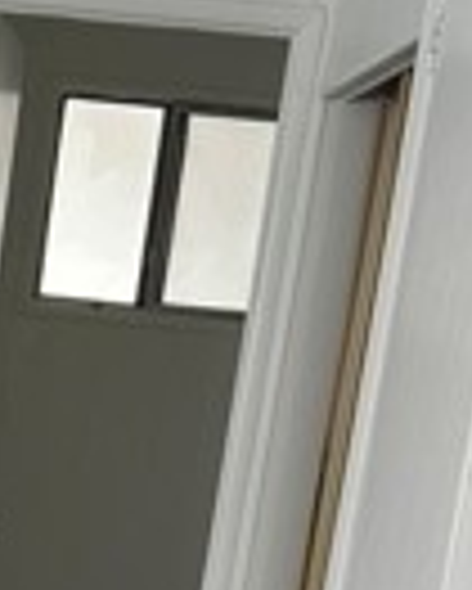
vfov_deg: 14.6
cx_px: -234
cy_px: 833
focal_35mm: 124
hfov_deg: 11.9
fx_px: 2163
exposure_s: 1/121
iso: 50
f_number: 1.5
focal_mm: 5.7
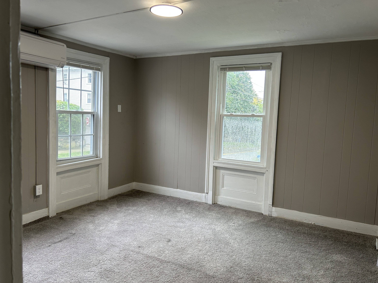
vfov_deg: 51.4
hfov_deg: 65.3
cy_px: 145
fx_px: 295
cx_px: 187
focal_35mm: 27
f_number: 1.5
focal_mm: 5.7
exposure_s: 1/120
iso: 80
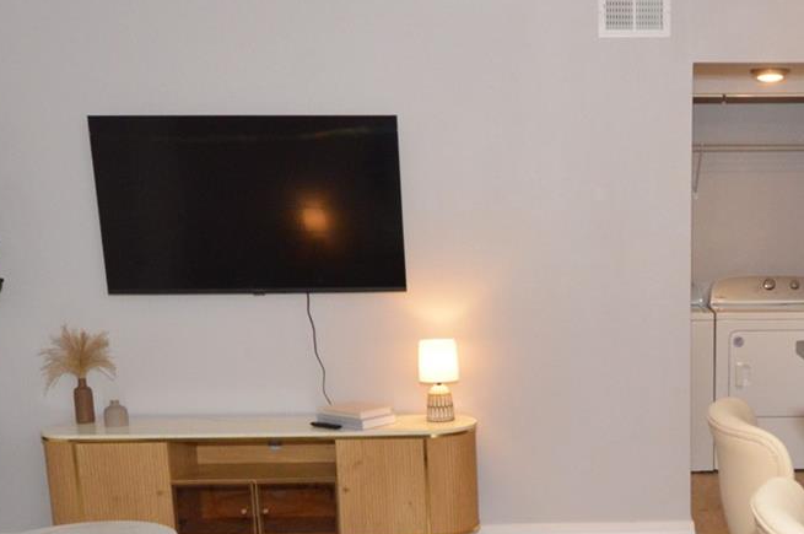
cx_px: 649
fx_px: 981
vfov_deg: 29.5
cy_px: 450
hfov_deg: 42.4
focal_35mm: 44
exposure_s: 1/60
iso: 800
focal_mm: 12
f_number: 8
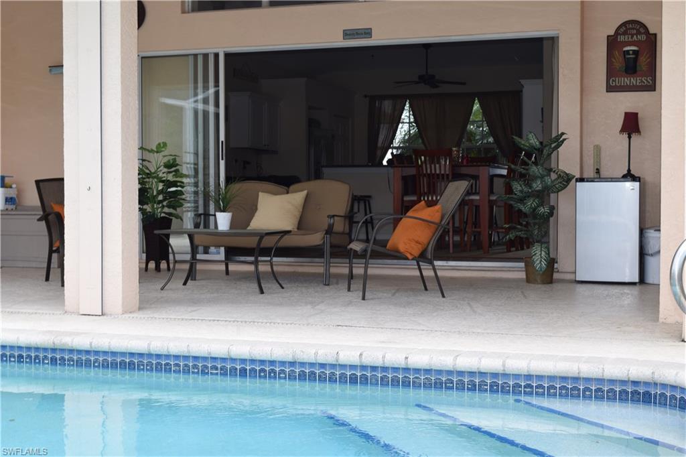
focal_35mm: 54
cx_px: 343
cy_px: 228
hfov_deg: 36.9
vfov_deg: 25.0
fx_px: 1029
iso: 140
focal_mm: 36
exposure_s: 1/60
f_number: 8
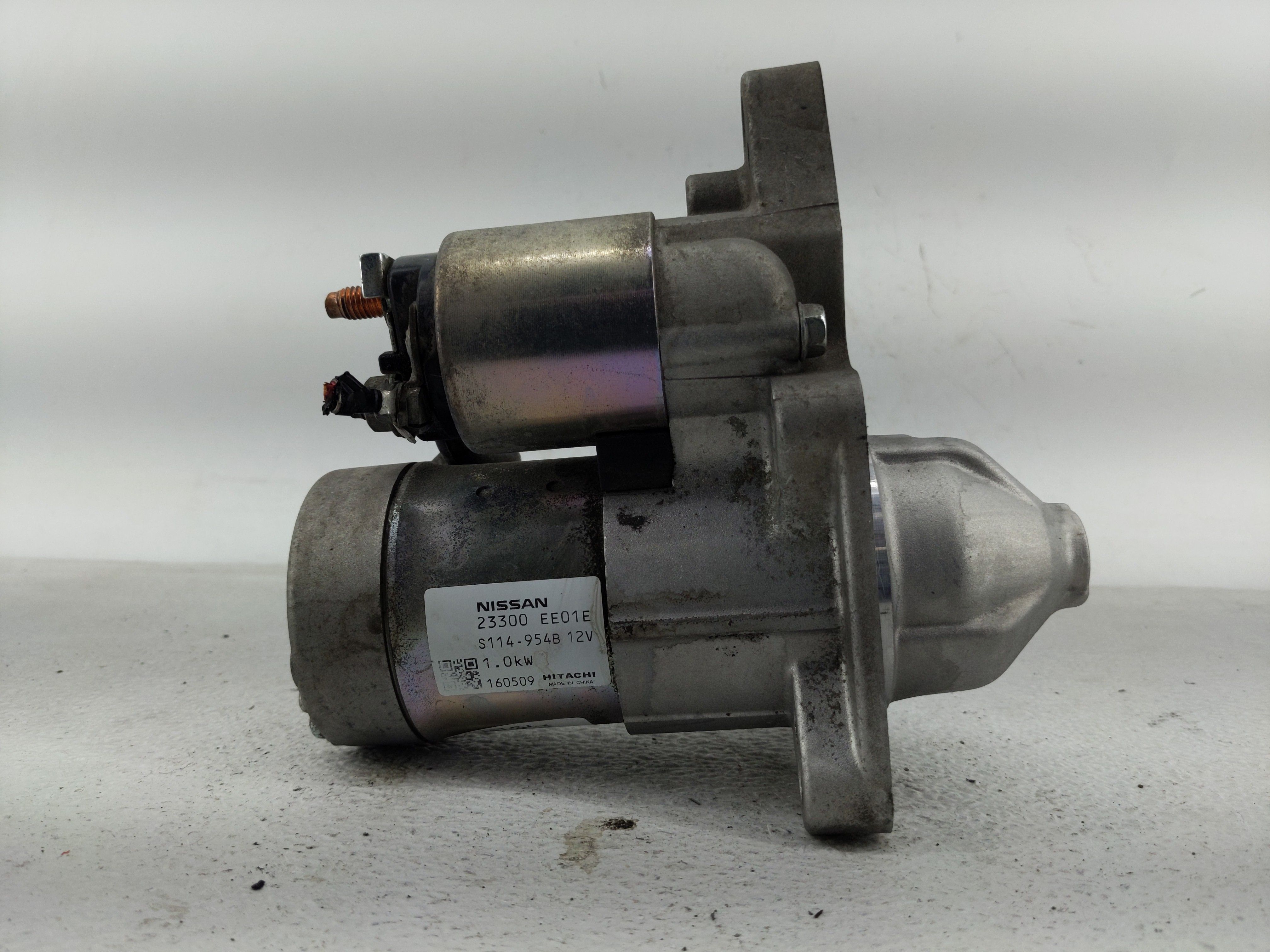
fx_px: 917
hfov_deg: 69.4
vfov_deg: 54.9
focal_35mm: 25
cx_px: 635
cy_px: 476
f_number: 1.73
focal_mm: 4.38
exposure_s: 1/179
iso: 55
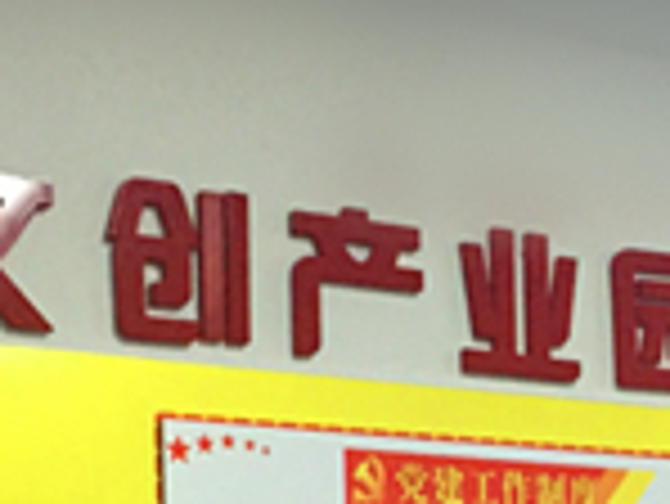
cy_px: 734
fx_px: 2266
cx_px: 621
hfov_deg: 16.6
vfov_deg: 12.1
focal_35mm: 117
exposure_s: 1/33
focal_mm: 4.15
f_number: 2.2
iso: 320
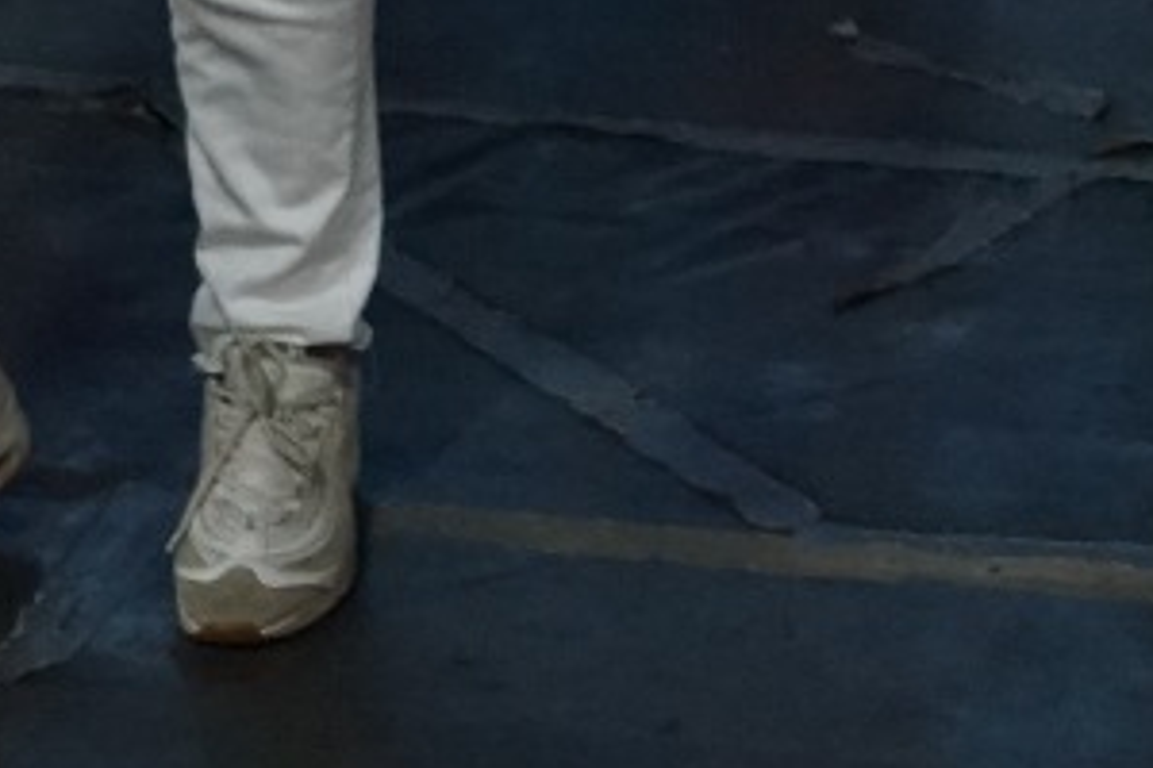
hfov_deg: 13.8
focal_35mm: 146
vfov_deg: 8.5
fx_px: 4676
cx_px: 1249
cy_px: -1167
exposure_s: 1/160
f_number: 4
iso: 1600
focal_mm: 18
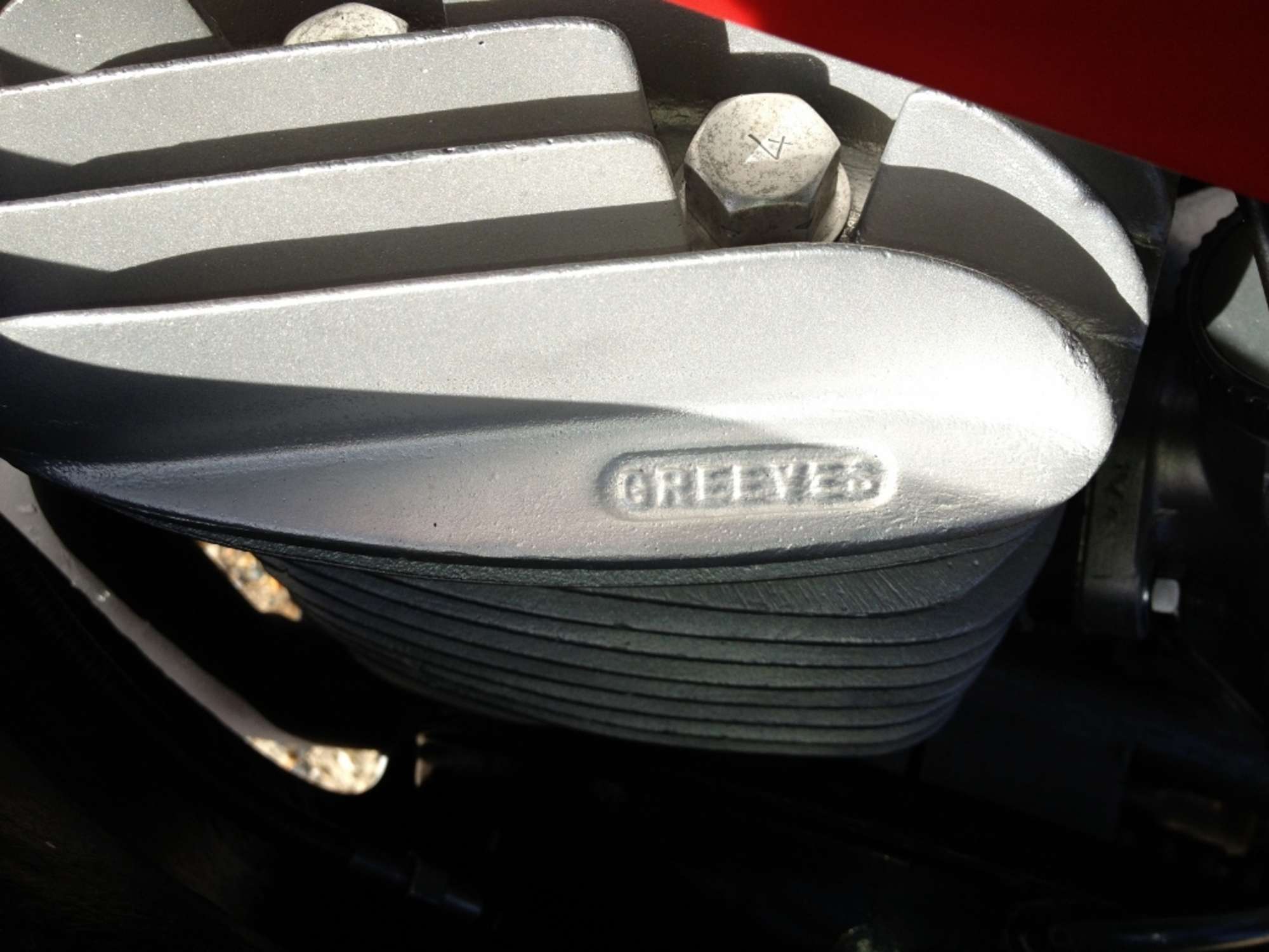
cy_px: 476
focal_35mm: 35
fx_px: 1283
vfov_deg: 40.7
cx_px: 634
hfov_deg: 52.6
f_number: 2.4
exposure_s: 1/681
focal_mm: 4.28
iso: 50
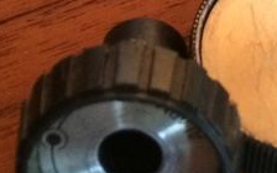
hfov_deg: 16.2
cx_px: 215
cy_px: -196
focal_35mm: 128
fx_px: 966
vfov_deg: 9.4
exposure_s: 1/17
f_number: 2.2
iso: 320
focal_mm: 4.12
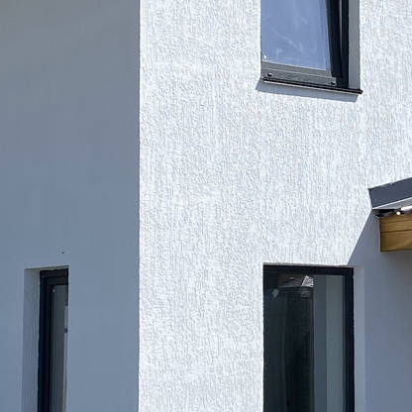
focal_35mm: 106
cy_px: 199
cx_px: 341
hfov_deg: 16.3
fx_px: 1427
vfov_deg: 16.4
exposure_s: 1/3401
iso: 32
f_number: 1.8
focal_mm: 4.25
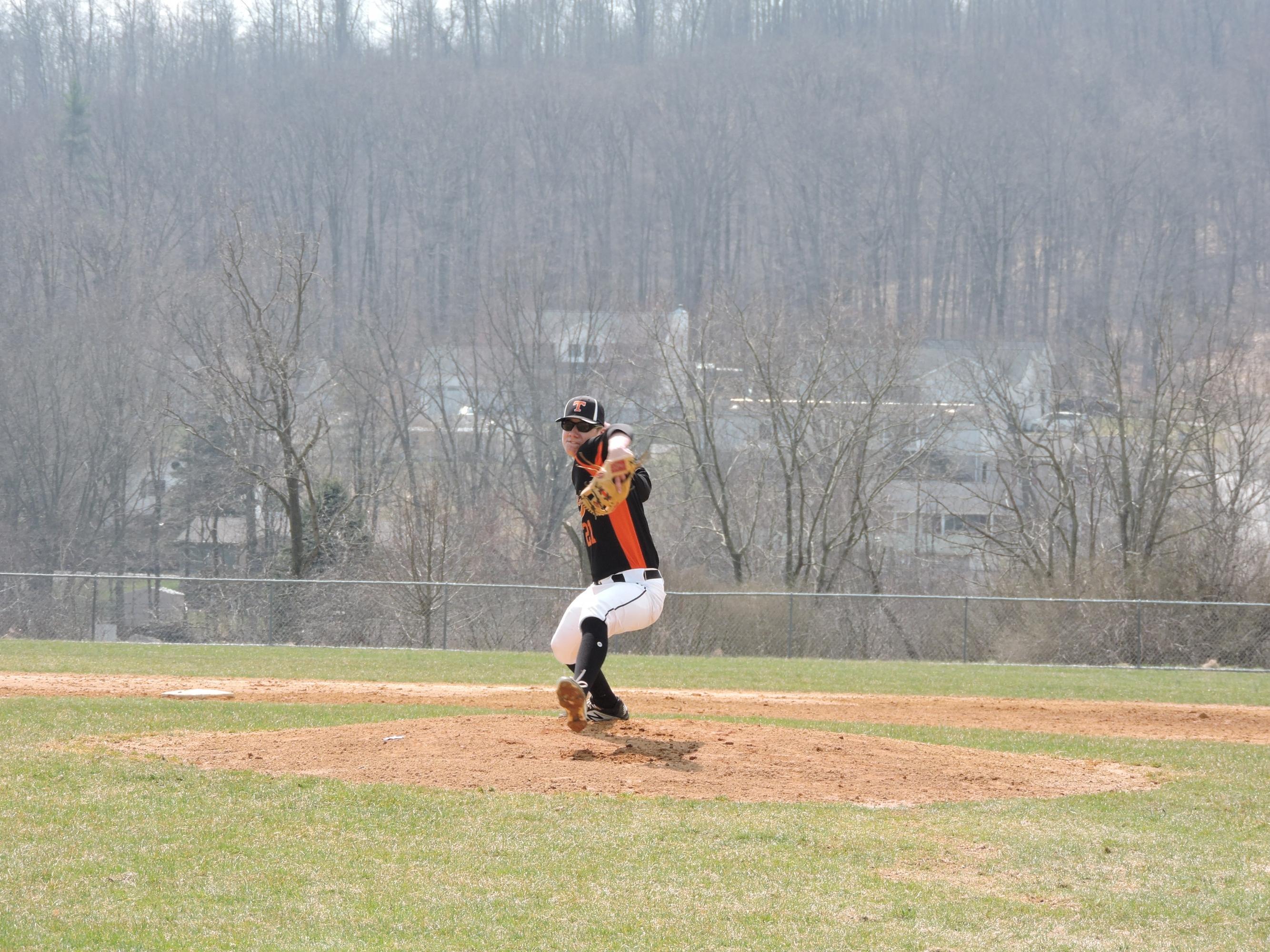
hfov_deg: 10.7
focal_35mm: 185
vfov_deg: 8.0
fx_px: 6787
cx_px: 635
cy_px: 476
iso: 100
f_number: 4.6
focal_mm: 33
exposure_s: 1/320
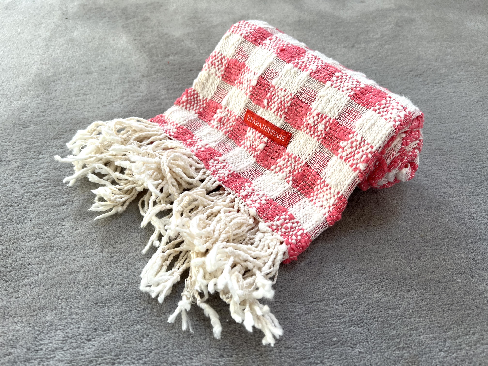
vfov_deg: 53.1
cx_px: 244
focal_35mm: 26
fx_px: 367
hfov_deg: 67.3
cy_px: 183
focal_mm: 5.7
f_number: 1.5
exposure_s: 1/125
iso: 32
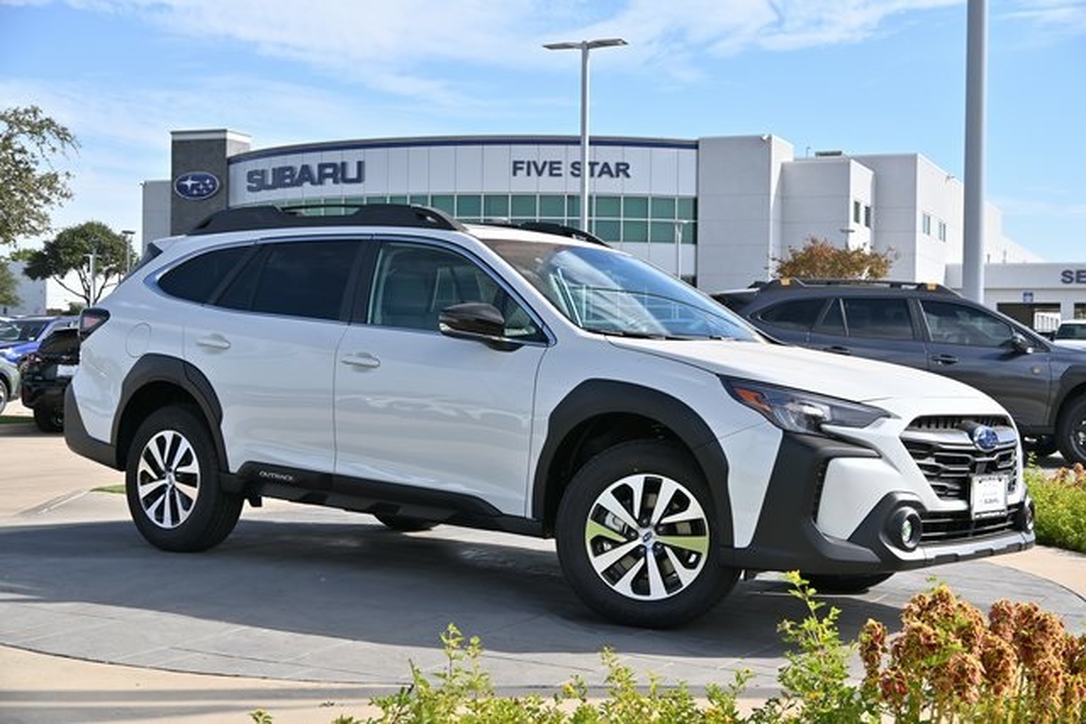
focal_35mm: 50
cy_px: 362
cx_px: 543
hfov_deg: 39.4
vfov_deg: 26.9
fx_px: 1516
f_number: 5
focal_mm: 33.5
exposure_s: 1/800
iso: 140
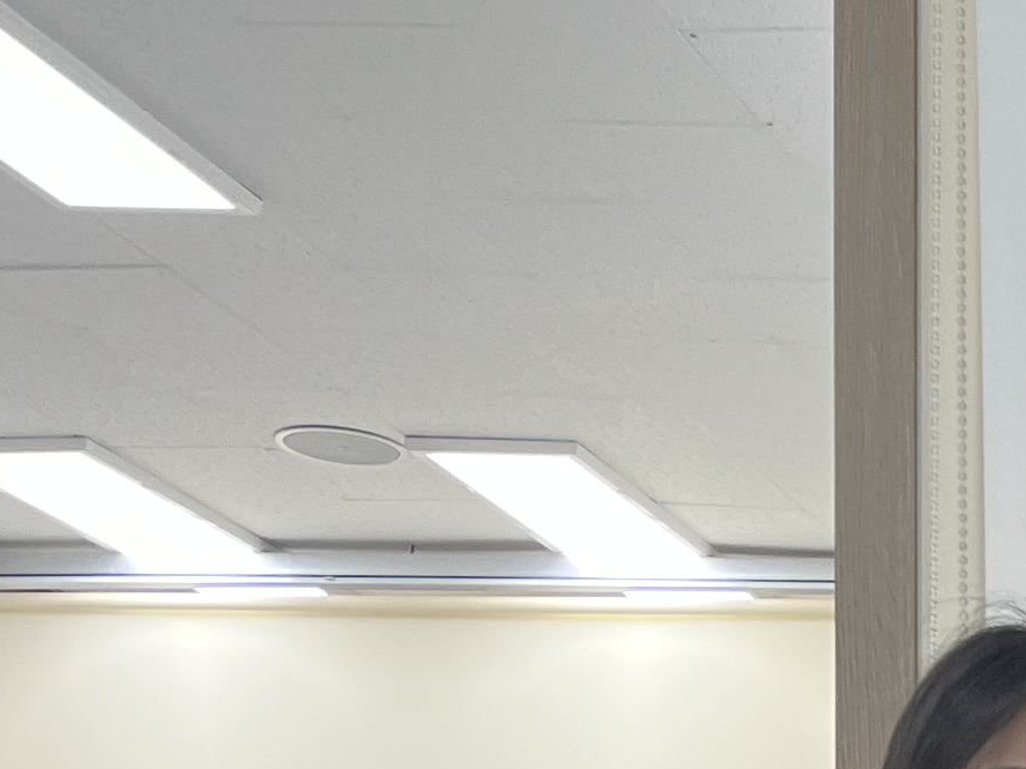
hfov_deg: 14.0
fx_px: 3497
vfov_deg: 11.3
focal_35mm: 118
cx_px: 2058
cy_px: 1562
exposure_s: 1/120
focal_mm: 5.1
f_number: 1.6
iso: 100
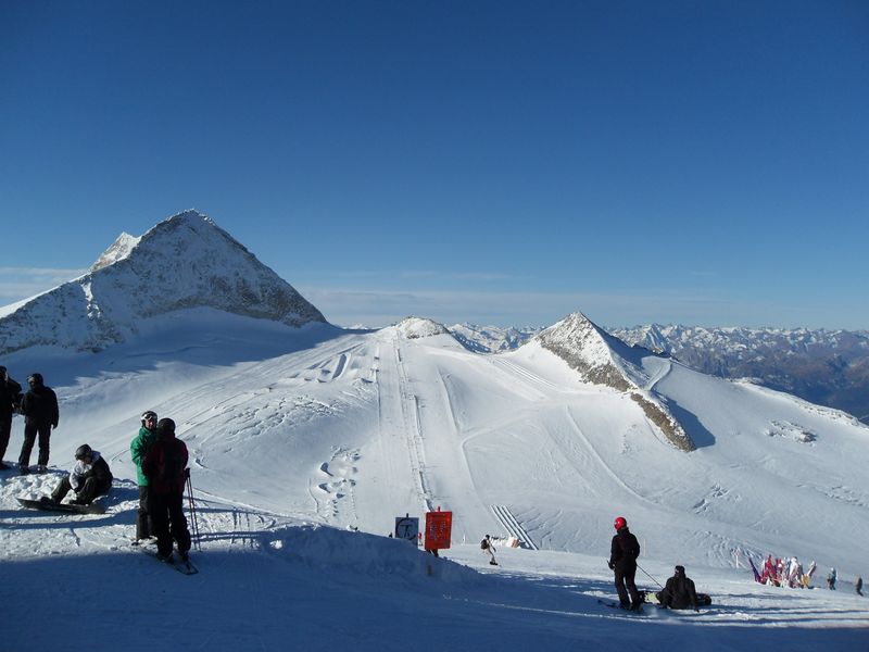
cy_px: 326
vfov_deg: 40.7
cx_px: 434
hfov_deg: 52.6
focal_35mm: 35
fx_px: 879
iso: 80
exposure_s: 1/350
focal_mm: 6.3
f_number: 8.2
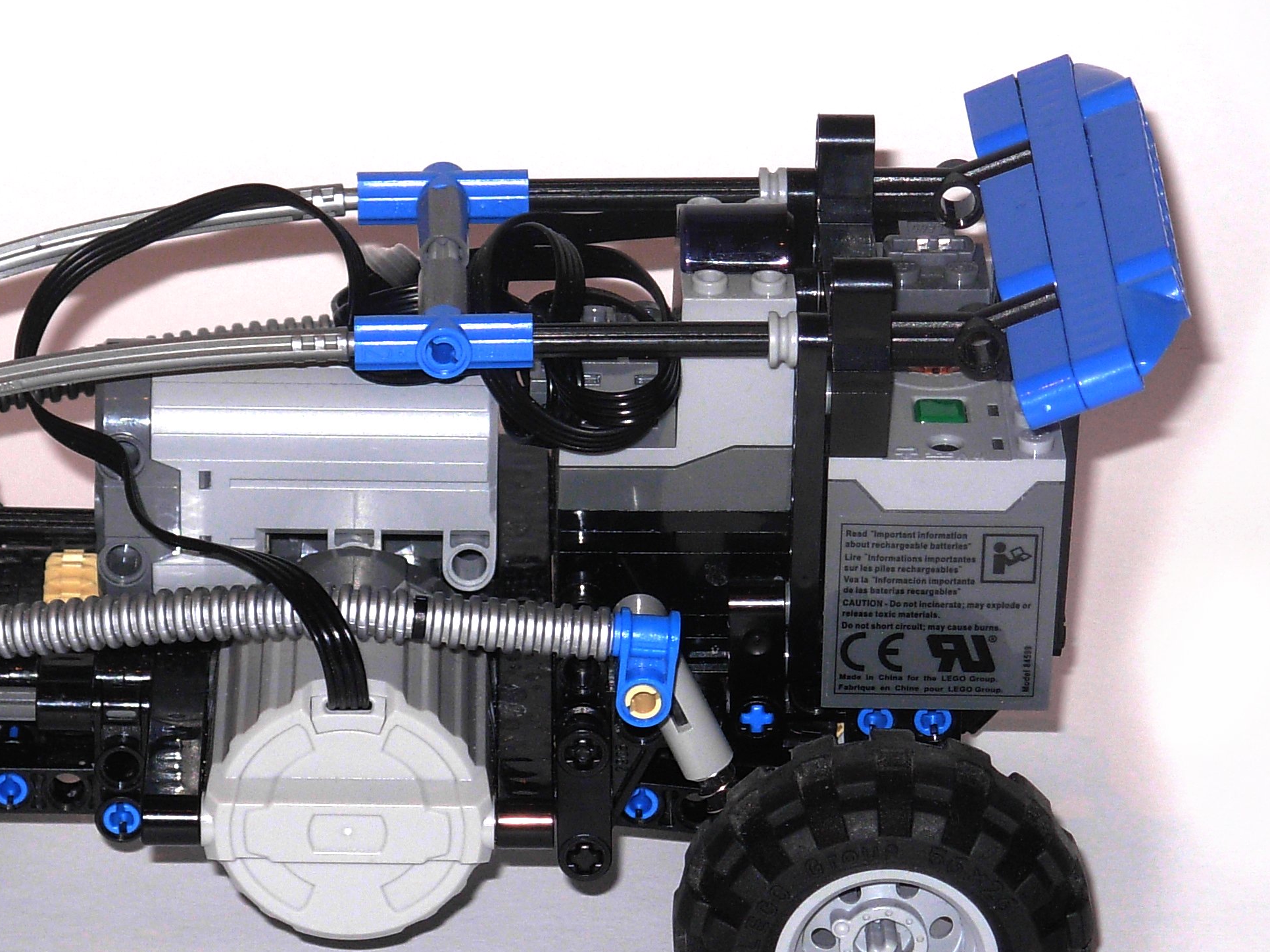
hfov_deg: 9.4
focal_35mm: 210
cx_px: 308
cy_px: 587
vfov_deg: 7.1
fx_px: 7704
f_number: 4.4
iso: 79
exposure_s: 1/64
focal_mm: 21.8
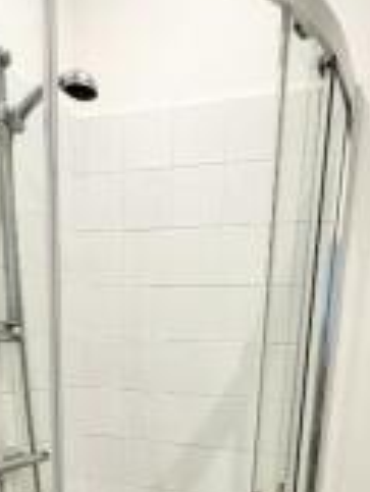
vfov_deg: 42.1
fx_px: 541
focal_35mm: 38
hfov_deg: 37.7
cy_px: 497
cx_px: 211
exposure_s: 1/100
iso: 125
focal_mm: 2.22
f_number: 2.2
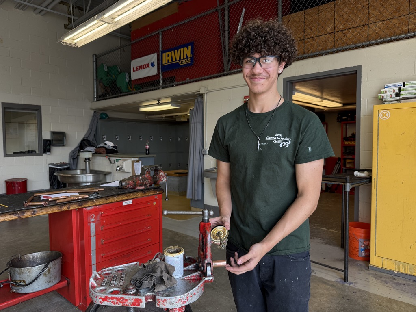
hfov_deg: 71.6
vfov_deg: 56.8
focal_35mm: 24
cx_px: 208
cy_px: 156
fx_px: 288
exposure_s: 1/150
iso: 64
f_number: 1.78
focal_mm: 6.76
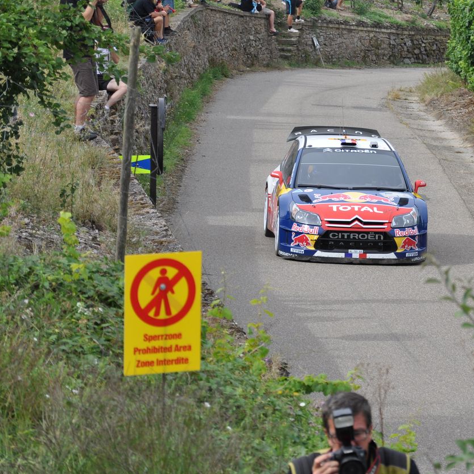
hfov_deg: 6.8
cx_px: 364
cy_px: 203
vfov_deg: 6.8
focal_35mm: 257
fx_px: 3979
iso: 200
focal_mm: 105
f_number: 5.6
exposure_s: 1/500
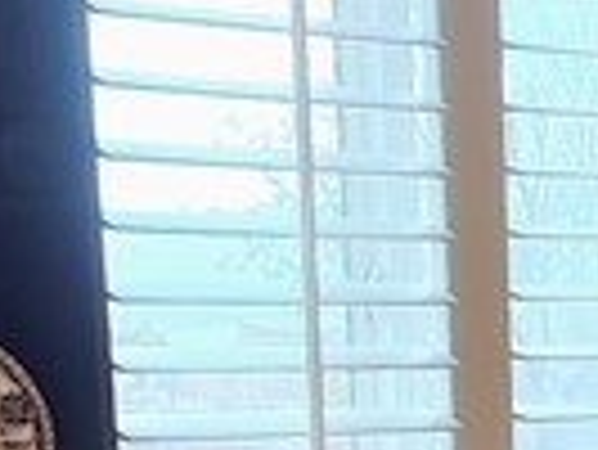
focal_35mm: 184
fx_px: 3182
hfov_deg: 10.1
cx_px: 1135
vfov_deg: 7.8
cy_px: 824
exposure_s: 1/60
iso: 747
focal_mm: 5.56
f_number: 1.8
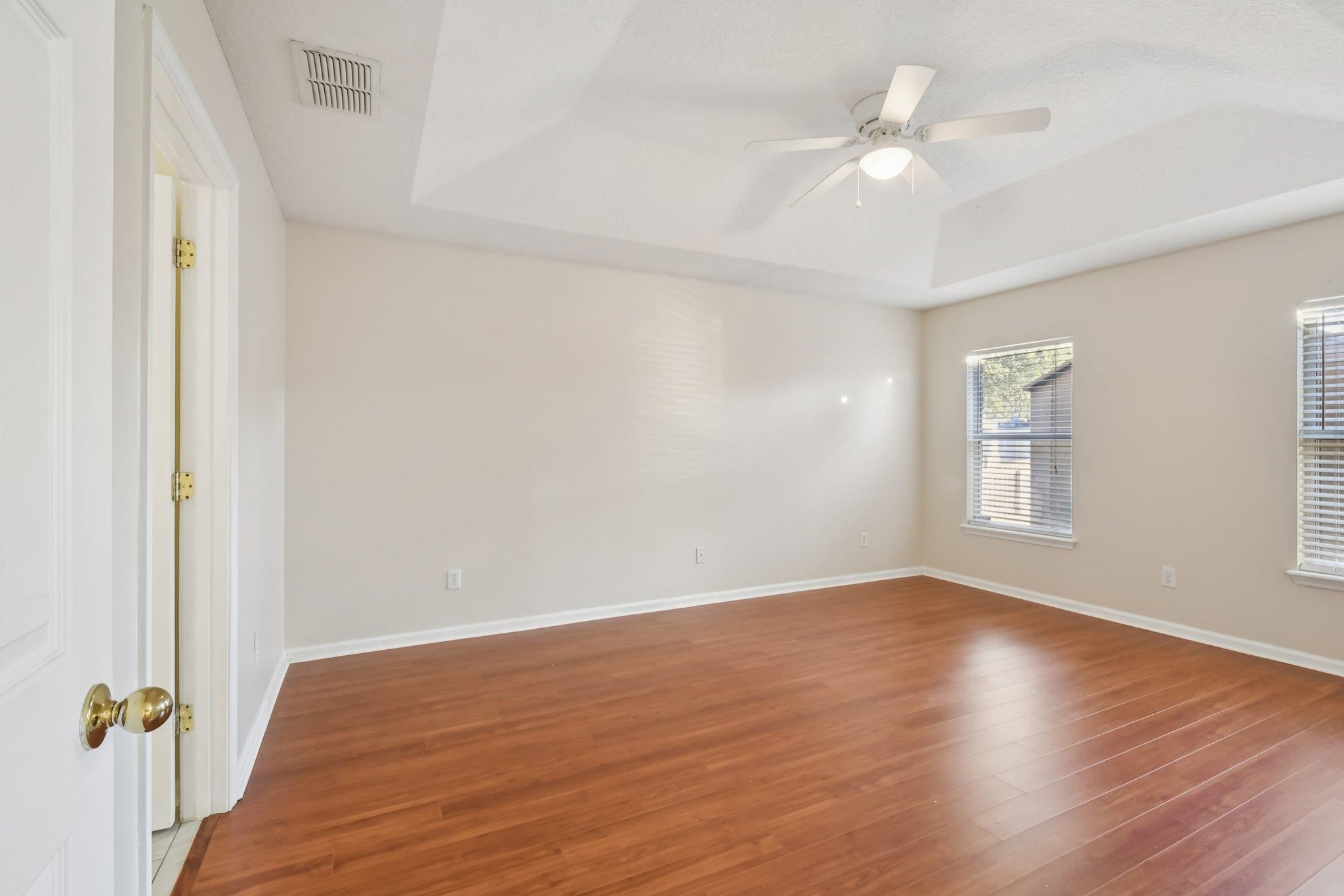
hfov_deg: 100.4
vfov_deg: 77.3
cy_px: 448
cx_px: 672
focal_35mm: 15
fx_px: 560
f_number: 8
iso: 400
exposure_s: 1/2.5
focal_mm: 10
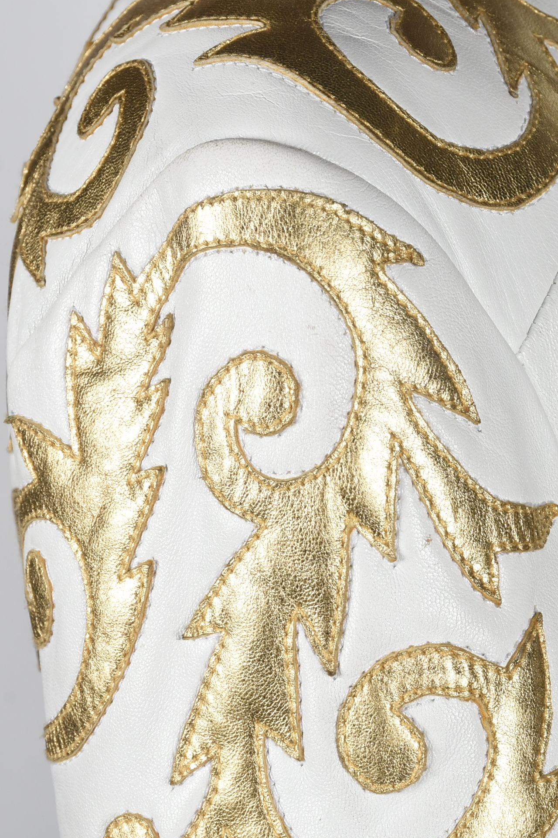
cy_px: 420
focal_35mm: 145
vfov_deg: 14.2
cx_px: 534
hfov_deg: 9.4
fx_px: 3372
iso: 200
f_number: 13
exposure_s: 1/125
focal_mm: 62
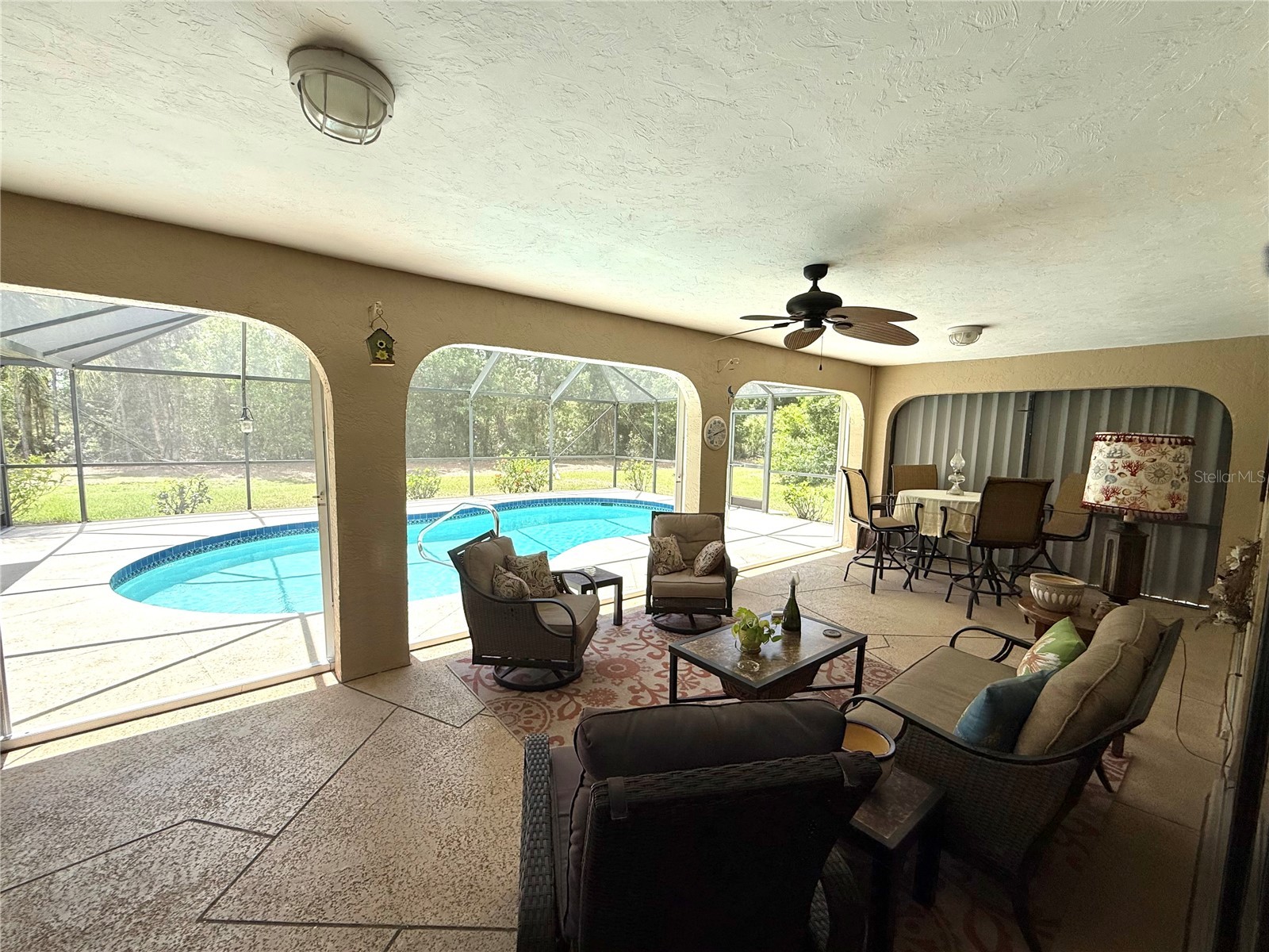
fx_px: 513
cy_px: 476
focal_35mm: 14
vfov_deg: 85.7
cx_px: 634
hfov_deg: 102.1
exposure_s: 1/664
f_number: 2.2
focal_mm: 2.22
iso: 64
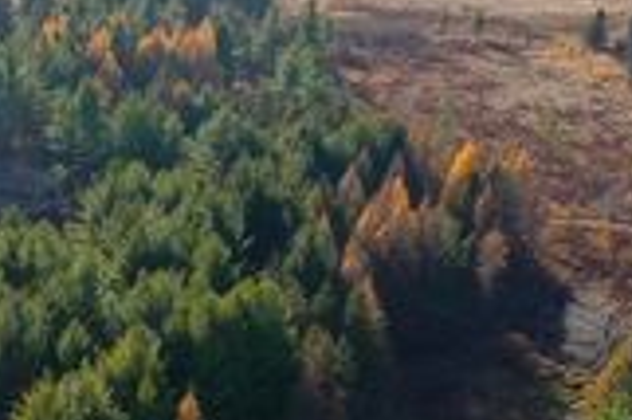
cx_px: -4
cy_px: 202
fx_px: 1315
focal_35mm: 75
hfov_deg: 25.6
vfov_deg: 18.1
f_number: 4
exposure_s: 1/80
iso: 100
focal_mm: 10.26
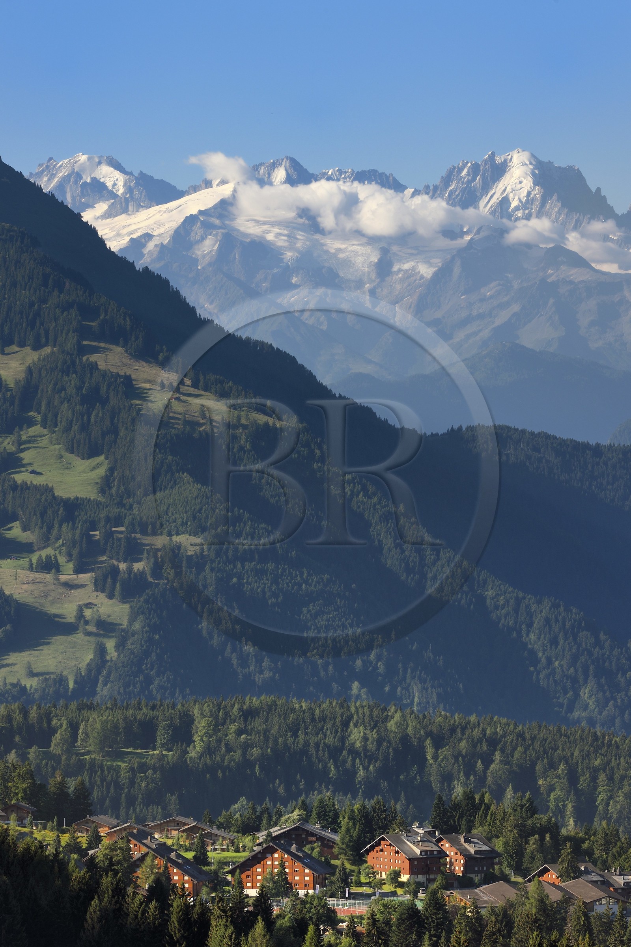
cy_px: 474
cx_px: 316
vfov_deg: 10.8
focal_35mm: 190
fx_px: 4999
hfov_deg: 7.2
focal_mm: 190
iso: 200
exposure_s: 1/250
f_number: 11
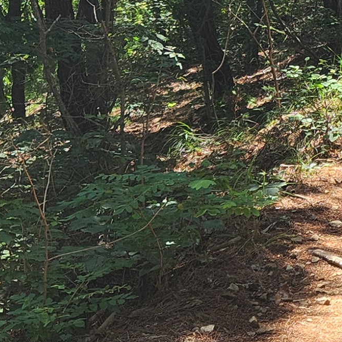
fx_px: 1375
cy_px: 25
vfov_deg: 14.0
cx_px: 651
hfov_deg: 12.7
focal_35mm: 123
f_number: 1.8
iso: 20
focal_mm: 5.4
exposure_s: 1/245
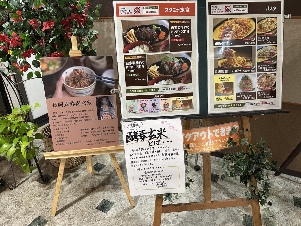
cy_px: 113
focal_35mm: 24
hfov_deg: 71.6
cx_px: 150
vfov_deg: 56.8
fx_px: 209
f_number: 1.78
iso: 250
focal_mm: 6.86
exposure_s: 1/60
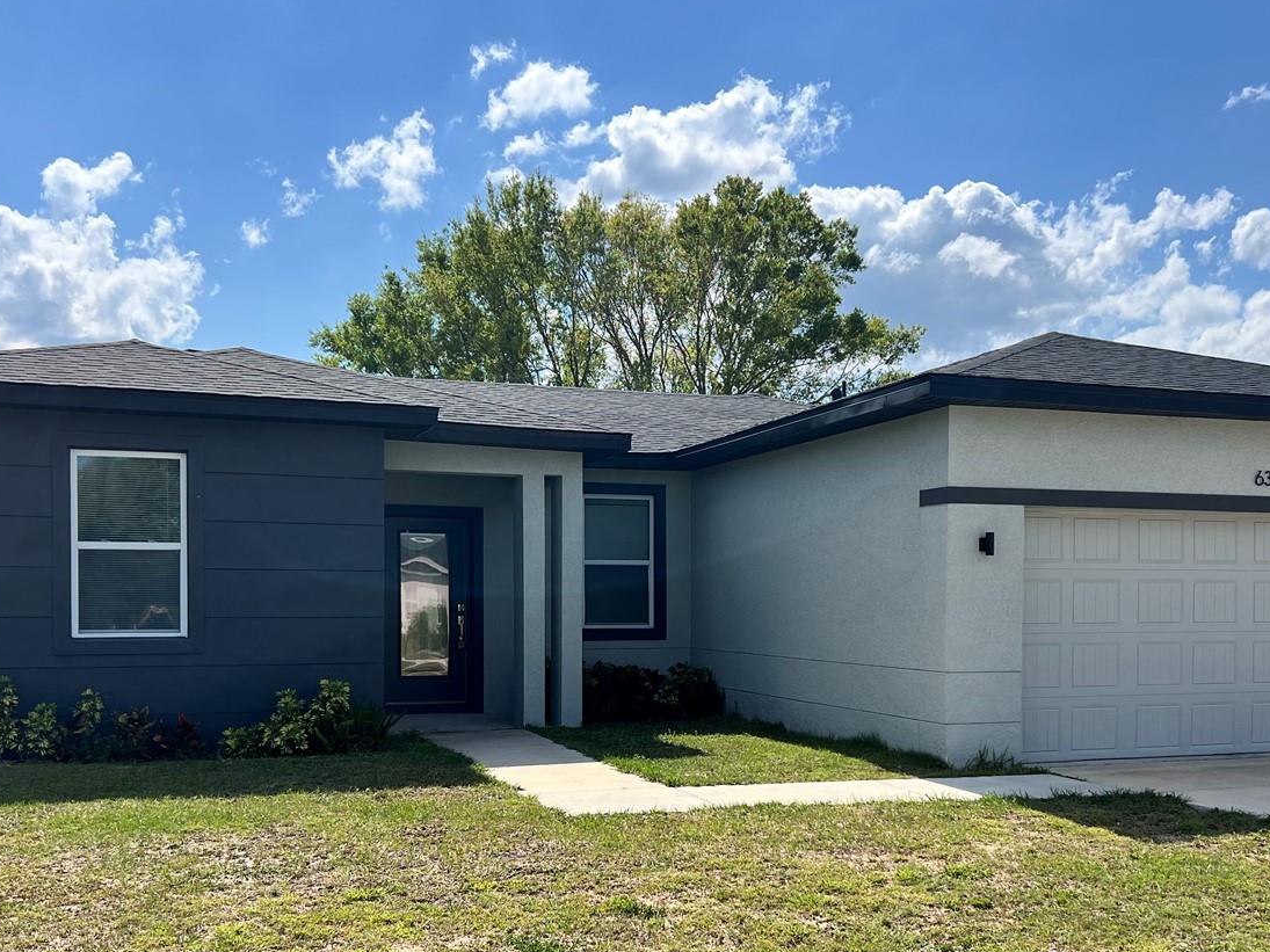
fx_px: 1394
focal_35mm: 38
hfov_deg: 48.9
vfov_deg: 37.3
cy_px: 628
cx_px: 688
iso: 50
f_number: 1.5
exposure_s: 1/5587
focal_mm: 5.7
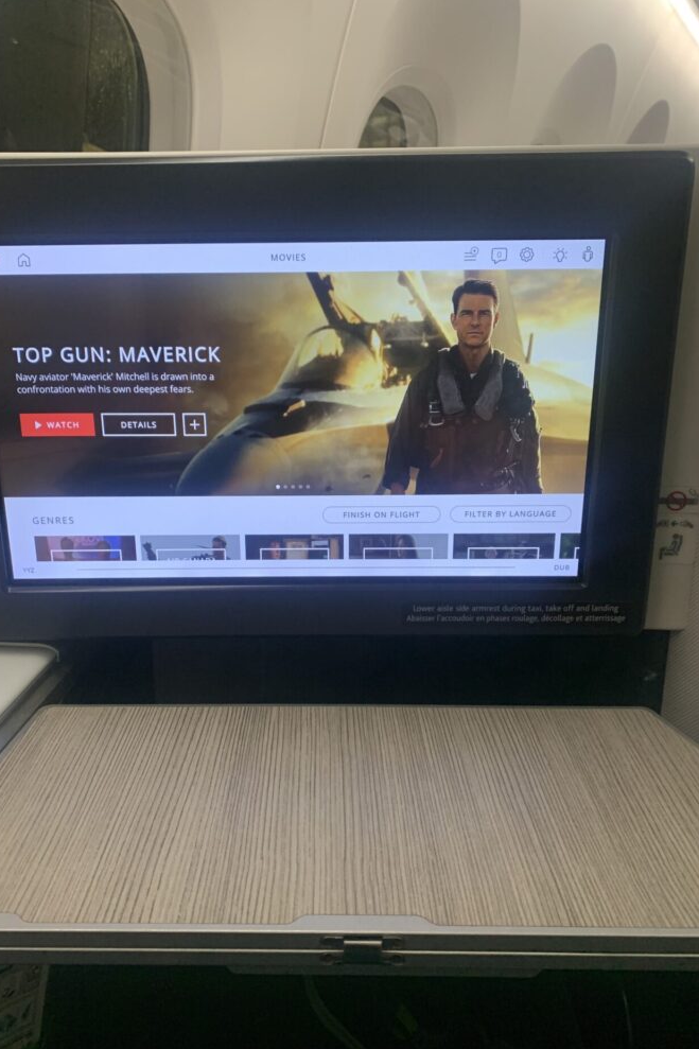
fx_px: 816
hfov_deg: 46.4
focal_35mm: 28
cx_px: 327
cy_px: 541
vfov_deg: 65.5
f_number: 1.8
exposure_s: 1/56
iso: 160
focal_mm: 4.25
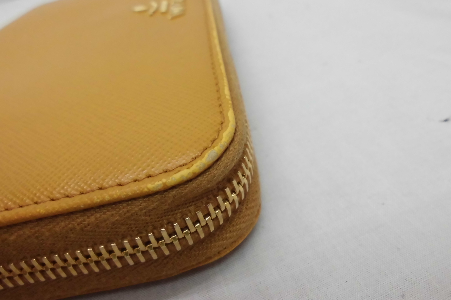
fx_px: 376
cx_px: 224
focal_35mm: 30
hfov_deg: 61.9
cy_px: 154
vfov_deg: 43.6
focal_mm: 4.6
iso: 400
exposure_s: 1/60
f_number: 3.5
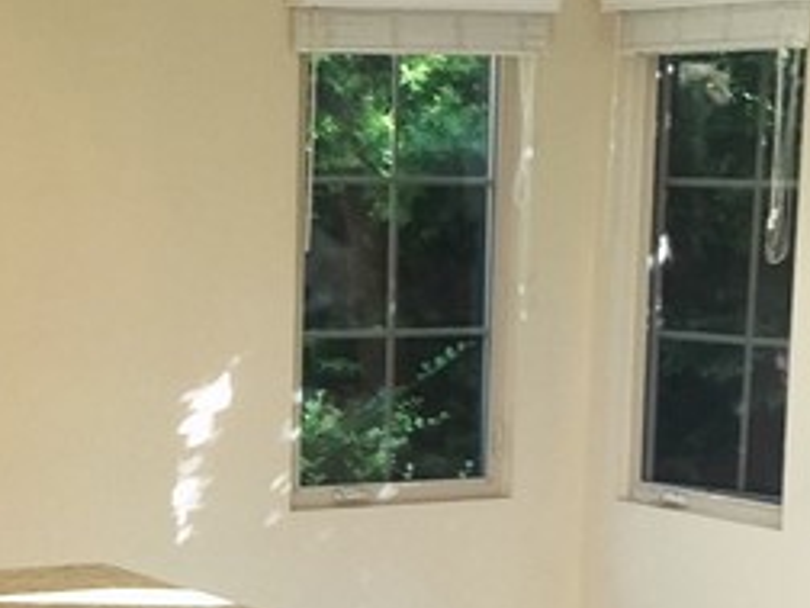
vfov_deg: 12.4
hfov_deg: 16.5
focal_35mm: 118
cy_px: 659
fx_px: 2761
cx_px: 141
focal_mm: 4.15
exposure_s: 1/60
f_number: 2.2
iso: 32
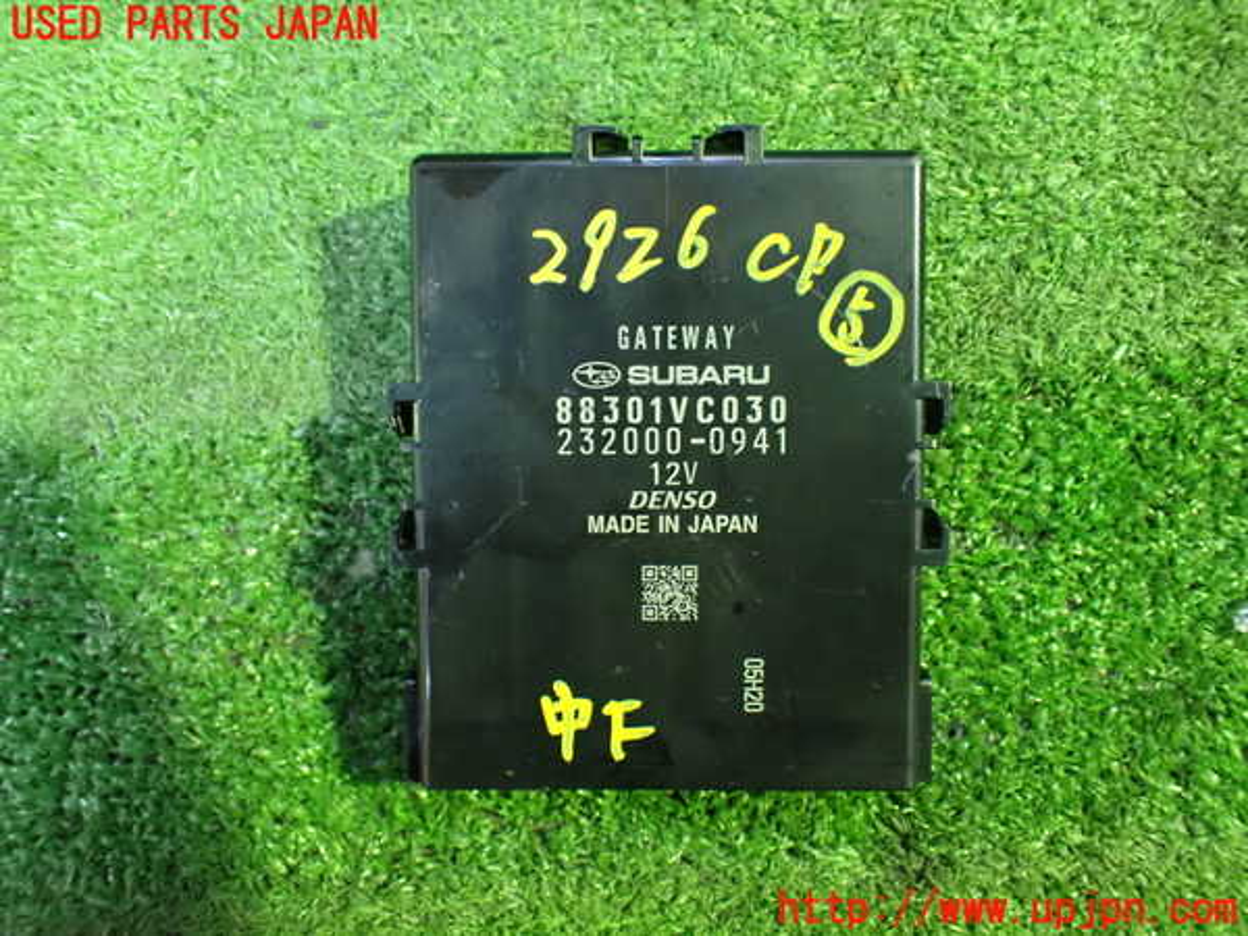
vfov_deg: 46.8
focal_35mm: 30
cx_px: 624
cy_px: 468
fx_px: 1082
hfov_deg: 60.0
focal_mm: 5.4
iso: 1250
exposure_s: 1/30
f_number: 2.3
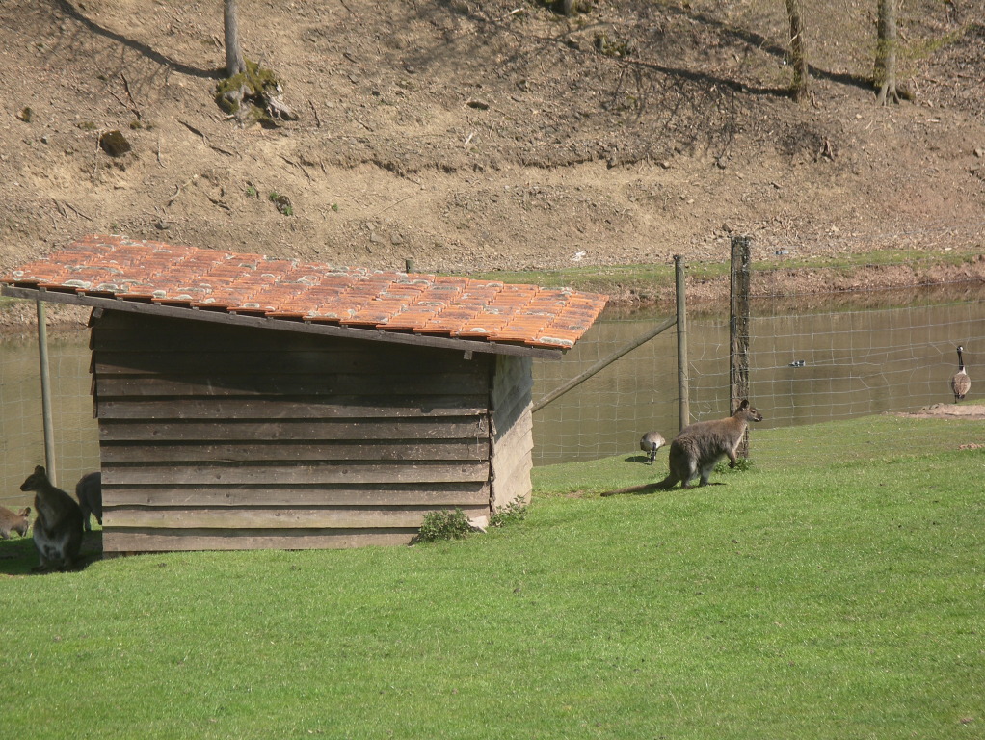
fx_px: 5325
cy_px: 370
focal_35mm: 187
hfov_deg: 10.6
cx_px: 492
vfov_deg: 8.0
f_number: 6
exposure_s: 1/160
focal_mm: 39
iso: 80
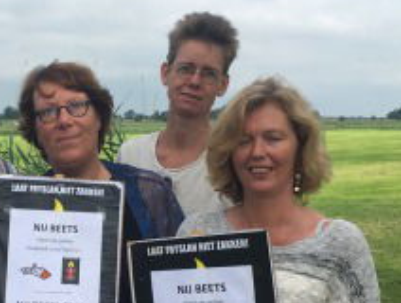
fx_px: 790
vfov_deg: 21.4
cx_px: 78
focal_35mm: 68
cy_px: 243
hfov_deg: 27.9
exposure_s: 1/1241
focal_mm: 4.15
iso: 25
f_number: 2.2
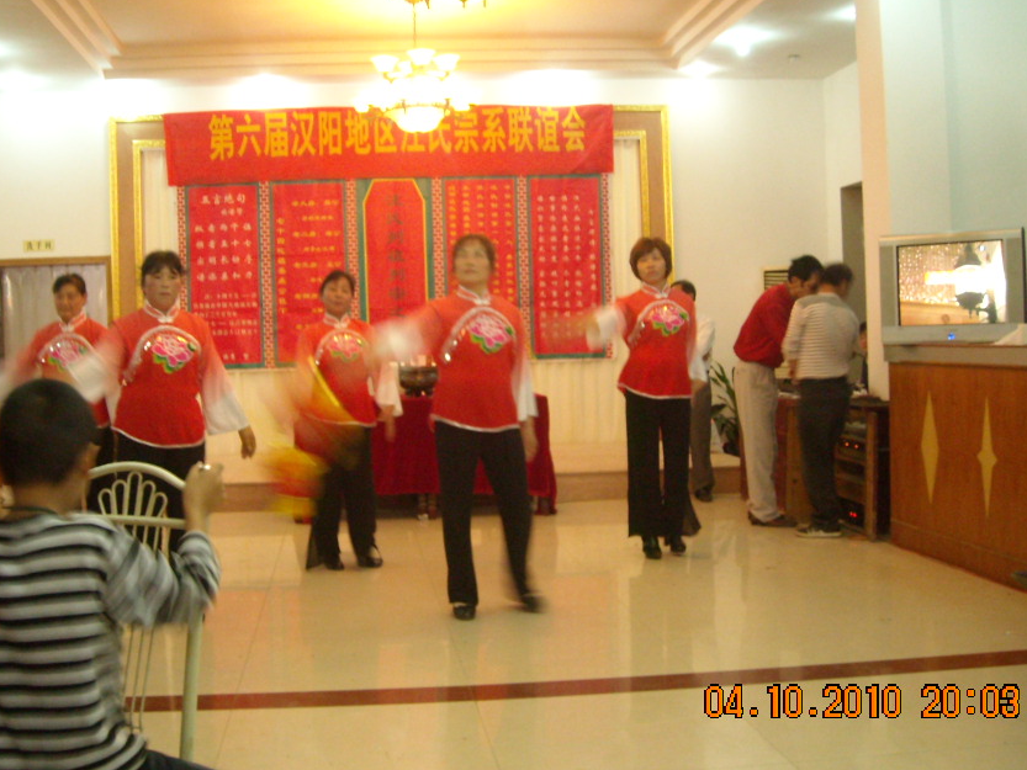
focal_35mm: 43
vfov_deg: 33.5
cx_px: 443
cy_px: 328
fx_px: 1276
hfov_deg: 43.7
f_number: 2.8
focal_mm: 5.7
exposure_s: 1/14
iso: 400
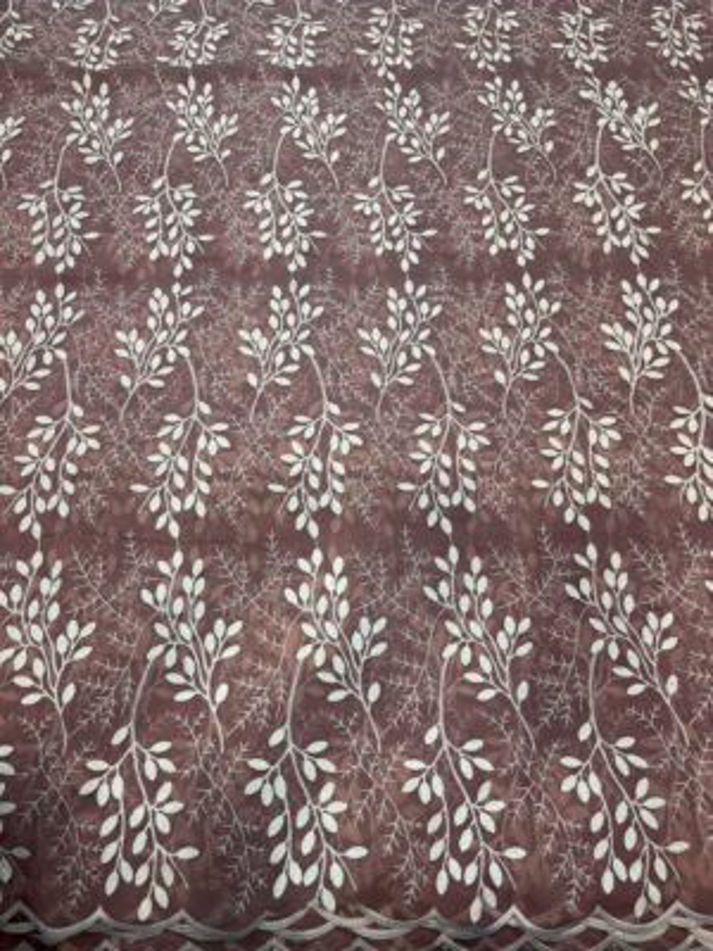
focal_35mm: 26
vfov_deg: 67.3
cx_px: 356
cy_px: 476
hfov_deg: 53.1
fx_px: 714
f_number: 1.6
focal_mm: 5.96
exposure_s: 1/170
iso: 40
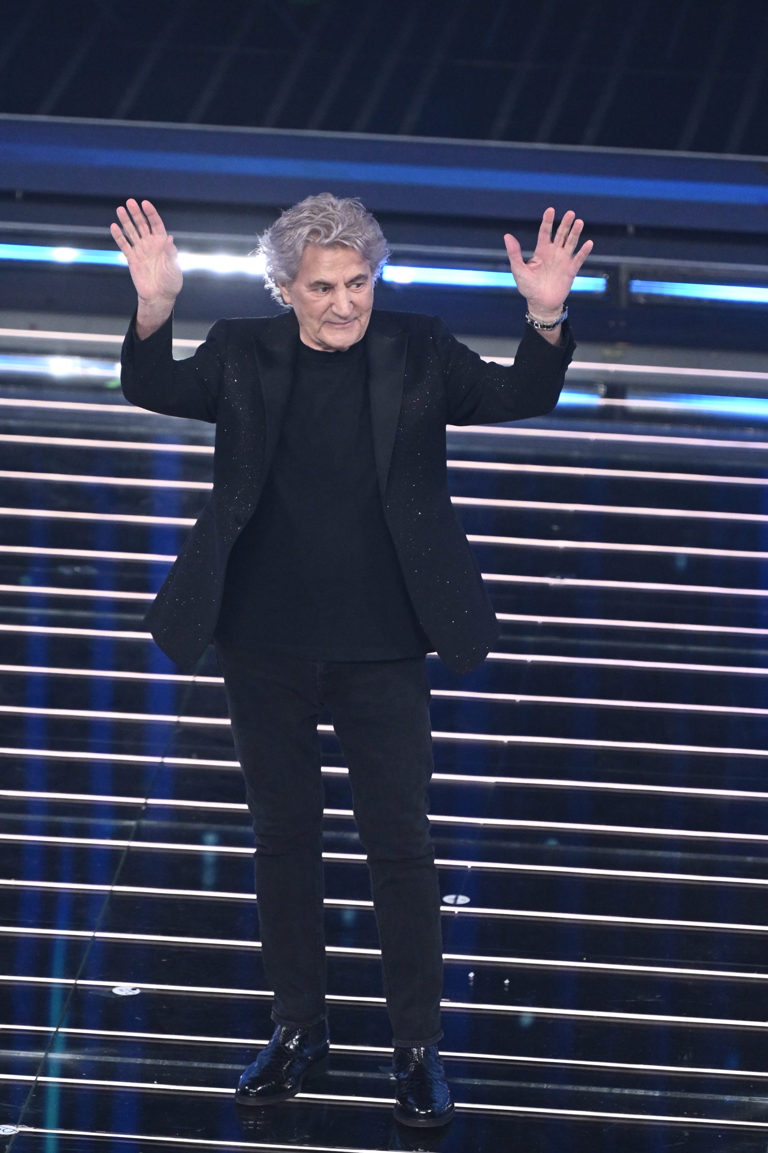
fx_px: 10566
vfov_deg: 6.2
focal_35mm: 330
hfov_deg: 4.2
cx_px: 384
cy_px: 576
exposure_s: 1/320
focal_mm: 220
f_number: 4
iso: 4000
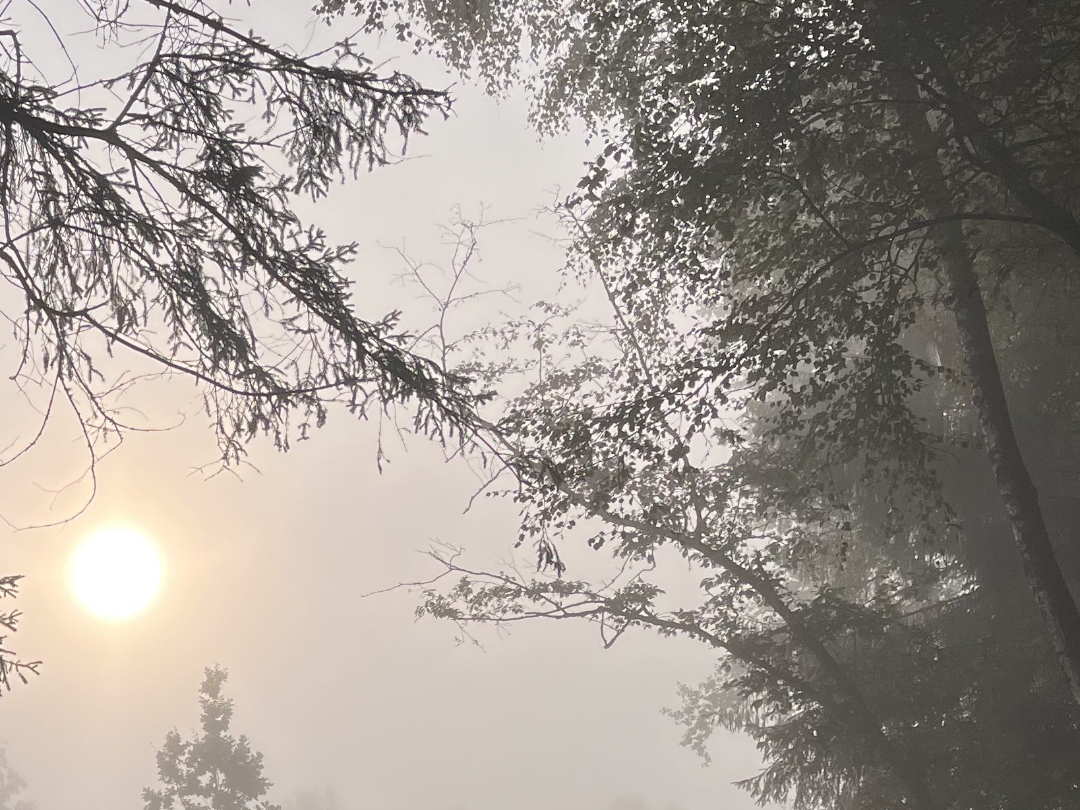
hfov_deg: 27.9
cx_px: -78
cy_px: 878
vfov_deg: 21.8
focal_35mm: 64
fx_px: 1997
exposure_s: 1/5556
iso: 50
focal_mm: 5.1
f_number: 1.6
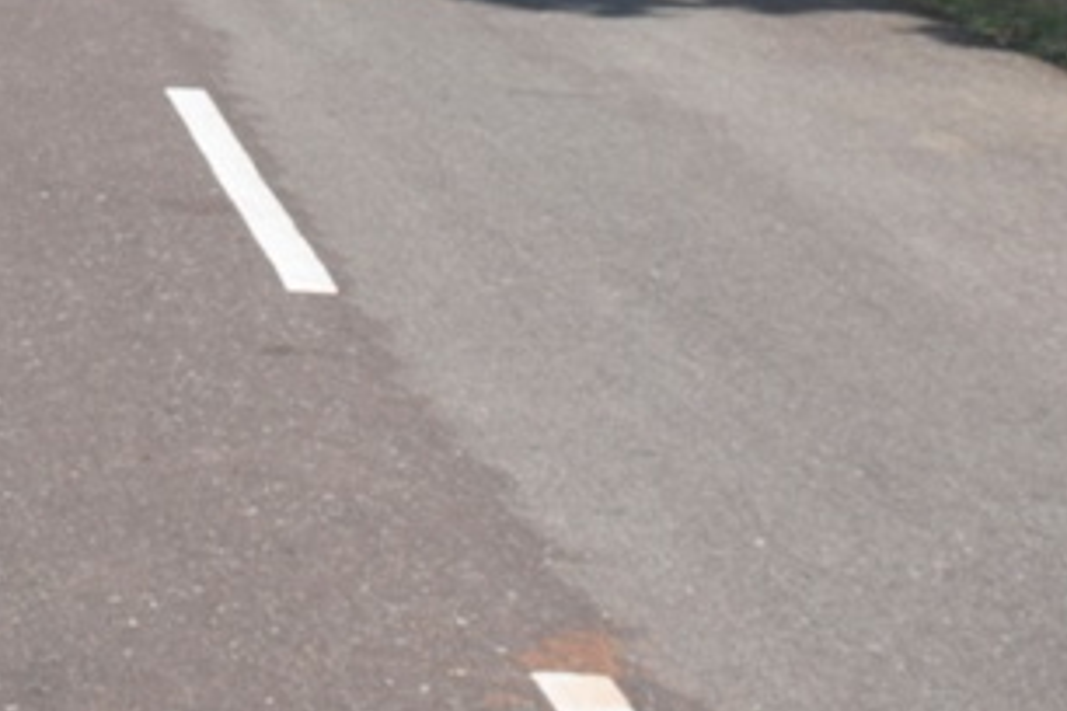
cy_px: -298
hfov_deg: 14.8
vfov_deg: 9.9
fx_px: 4021
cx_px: -73
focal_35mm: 136
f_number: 9
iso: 200
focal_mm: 27
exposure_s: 1/320
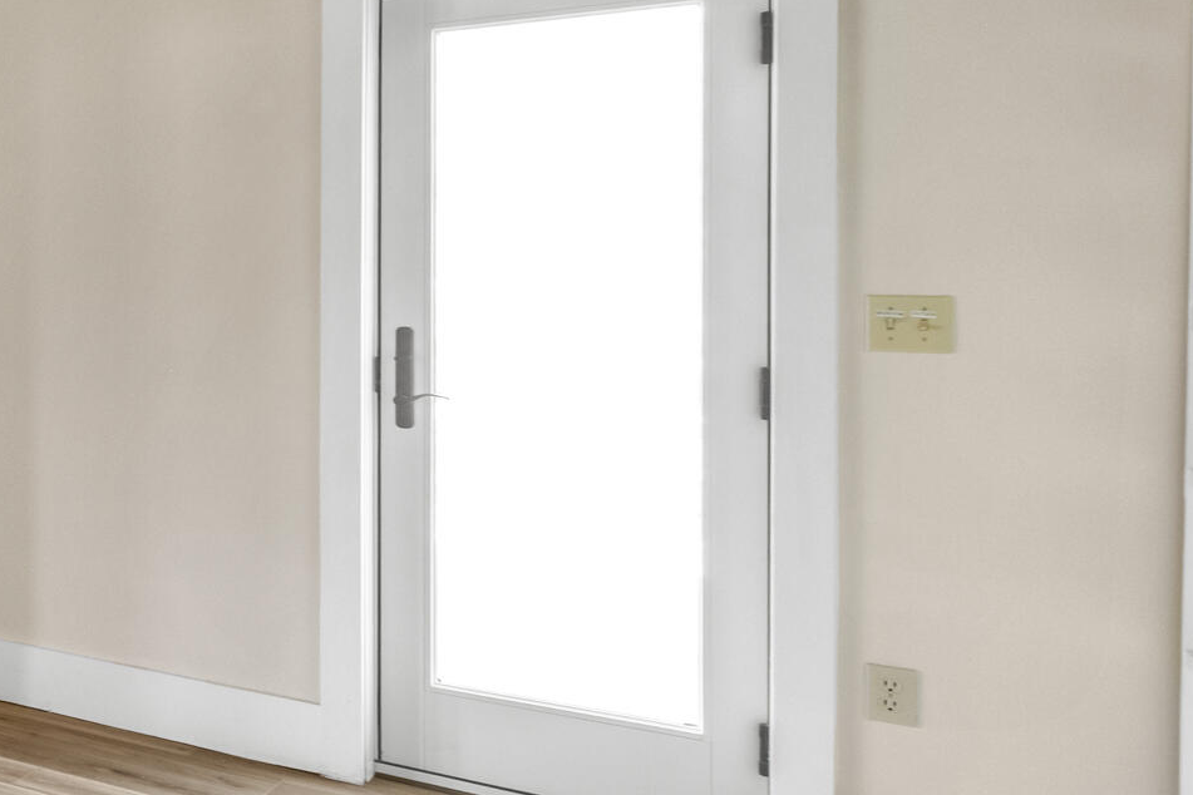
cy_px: 273
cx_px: -543
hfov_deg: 30.2
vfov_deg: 32.4
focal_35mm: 41
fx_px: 1359
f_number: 8
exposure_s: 1/1.67
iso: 320
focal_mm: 8.4
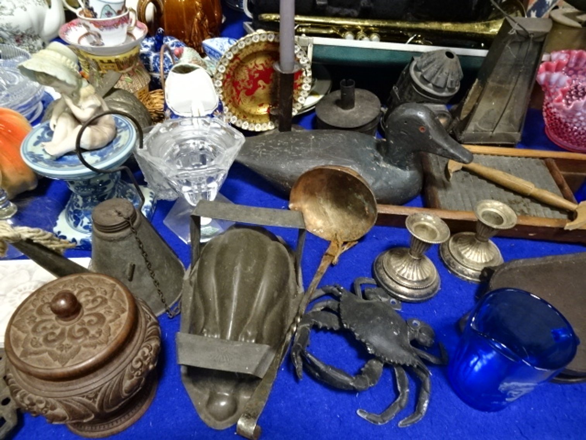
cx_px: 293
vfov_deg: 56.8
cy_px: 220
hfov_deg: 71.6
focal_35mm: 24
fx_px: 406
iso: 640
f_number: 3.5
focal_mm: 4.1
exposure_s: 1/30
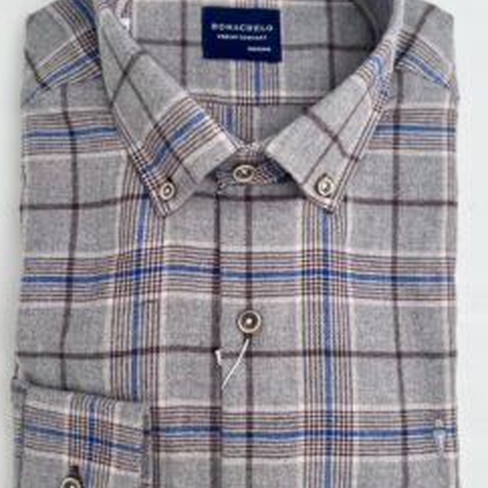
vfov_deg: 43.8
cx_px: 242
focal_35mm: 38
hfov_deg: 43.9
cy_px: 266
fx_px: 606
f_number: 1.5
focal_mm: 5.7
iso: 100
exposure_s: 1/50
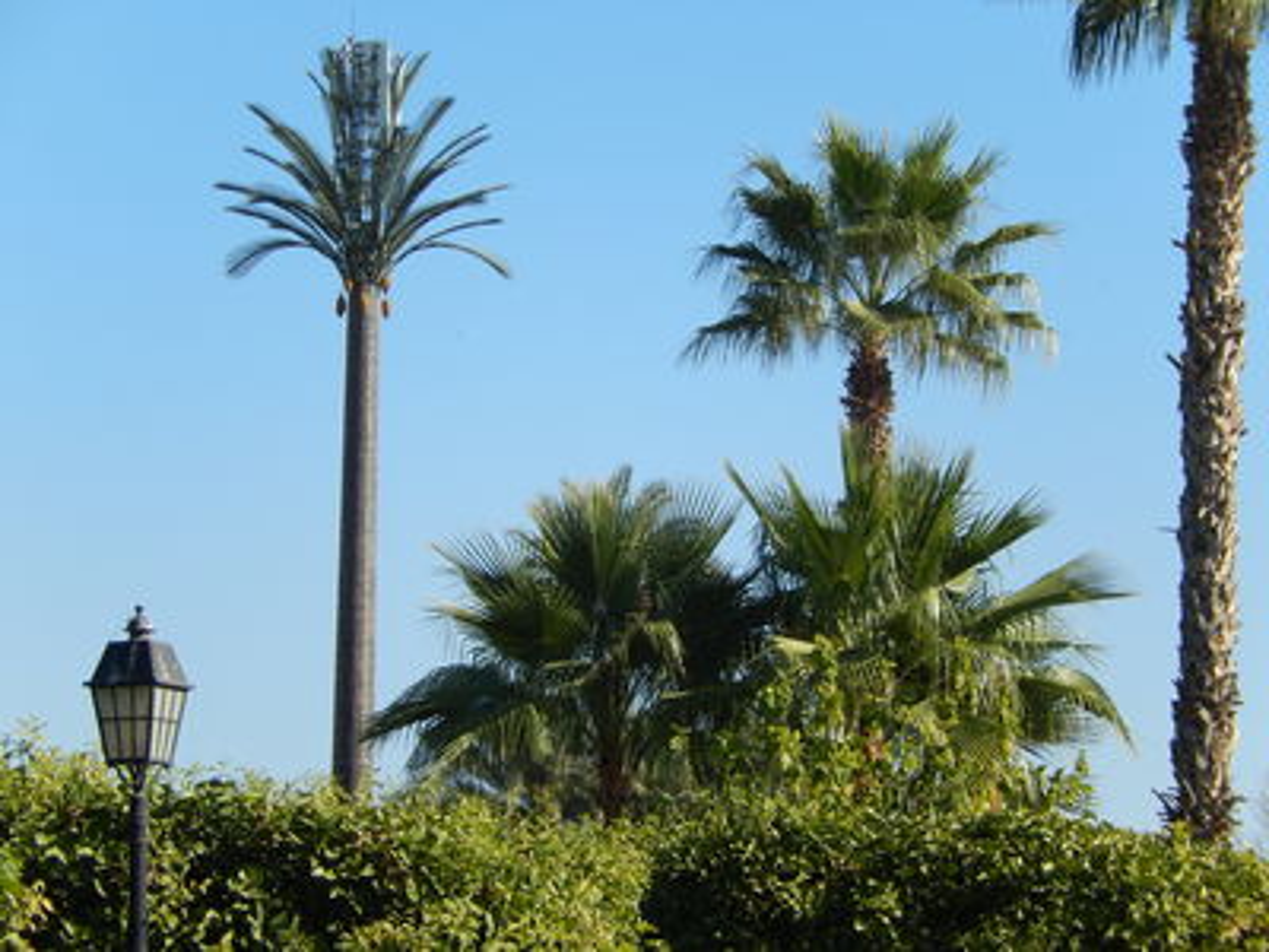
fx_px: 6195
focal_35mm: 169
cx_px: 634
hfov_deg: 11.7
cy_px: 476
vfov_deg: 8.8
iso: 125
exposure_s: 1/500
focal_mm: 30.3
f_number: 5.7
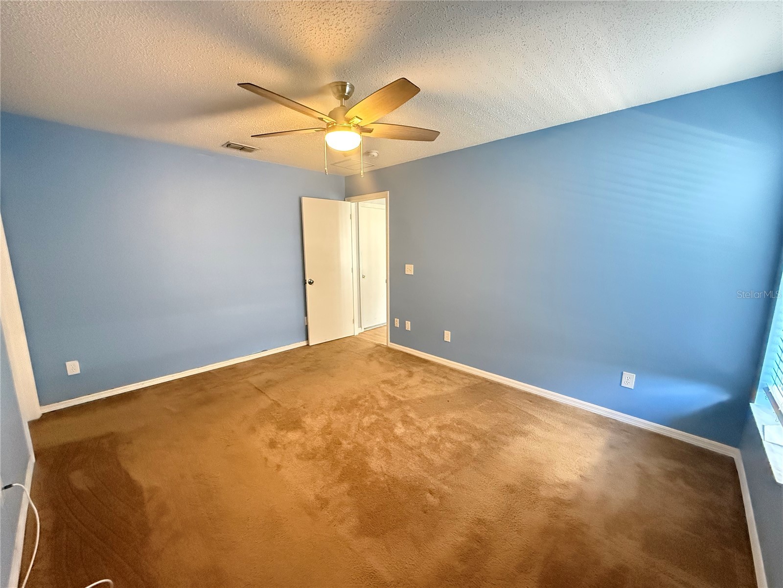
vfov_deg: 85.7
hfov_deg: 102.1
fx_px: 317
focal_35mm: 14
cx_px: 392
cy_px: 294
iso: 1250
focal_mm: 2.22
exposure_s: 1/60
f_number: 2.2
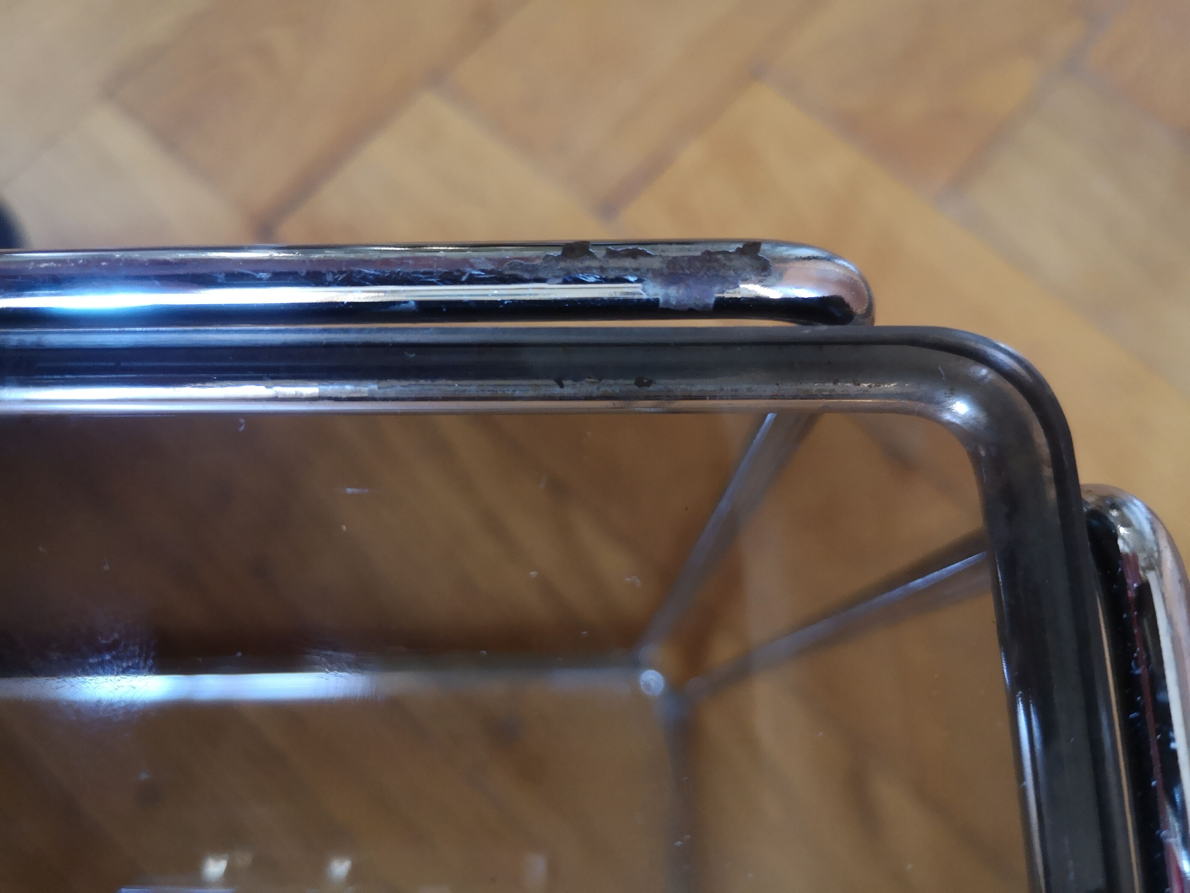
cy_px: 446
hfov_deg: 65.3
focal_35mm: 27
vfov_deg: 51.4
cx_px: 595
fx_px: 928
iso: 320
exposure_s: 1/50
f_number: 1.8
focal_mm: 3.95
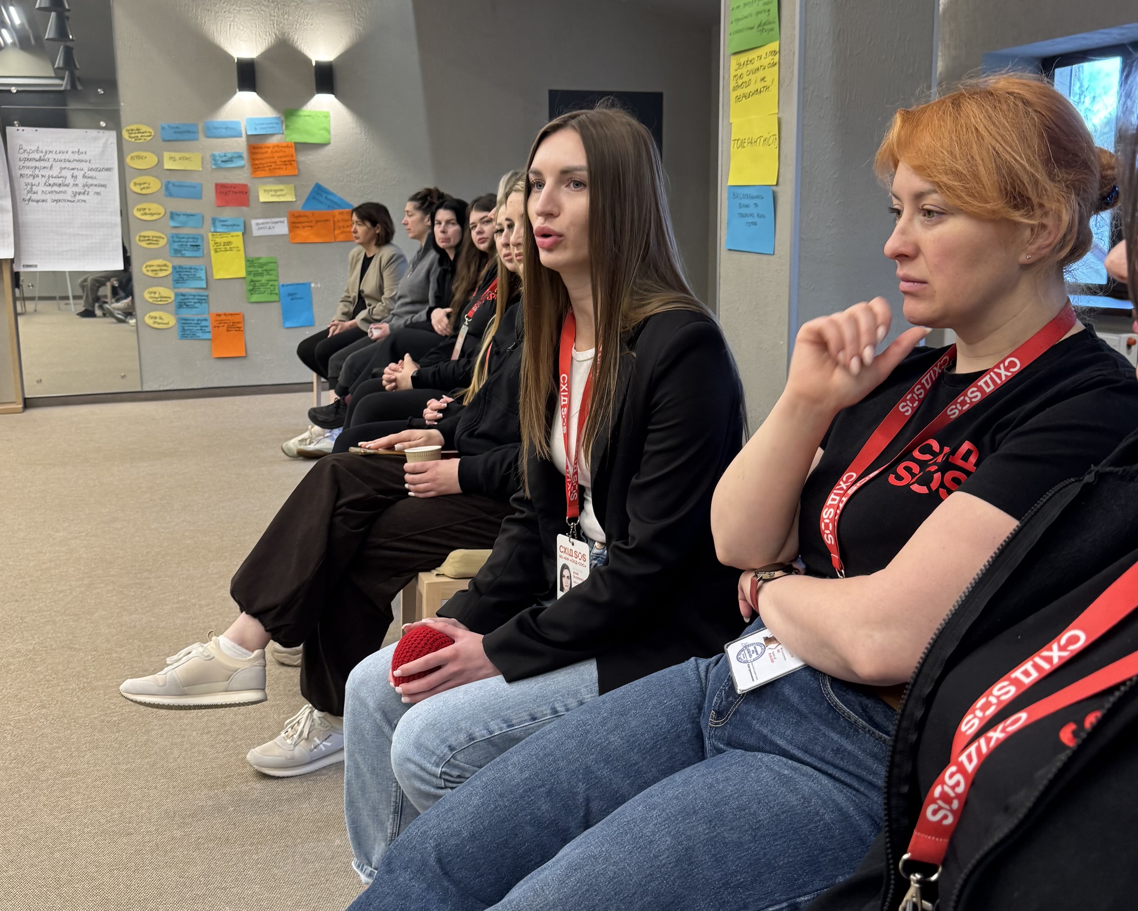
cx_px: 548
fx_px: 876
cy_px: 440
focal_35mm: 26
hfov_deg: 66.0
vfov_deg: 54.9
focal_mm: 6.76
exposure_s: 1/101
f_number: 1.78
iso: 200
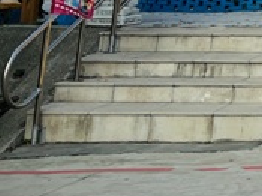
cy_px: -218
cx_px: 597
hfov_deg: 13.1
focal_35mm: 119
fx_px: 900
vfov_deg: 11.1
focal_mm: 5.7
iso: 50
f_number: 1.5
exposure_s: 1/3704
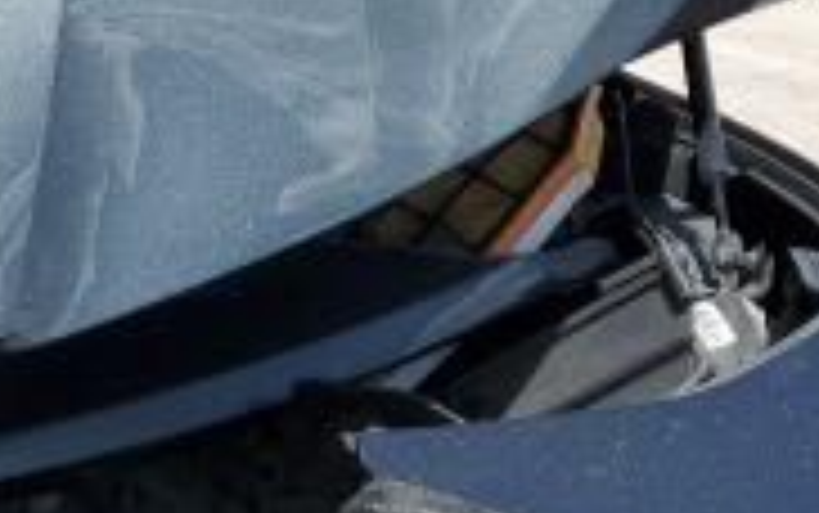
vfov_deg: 10.6
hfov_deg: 16.0
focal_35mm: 121
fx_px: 2702
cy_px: 680
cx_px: -364
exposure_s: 1/3333
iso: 50
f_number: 1.5
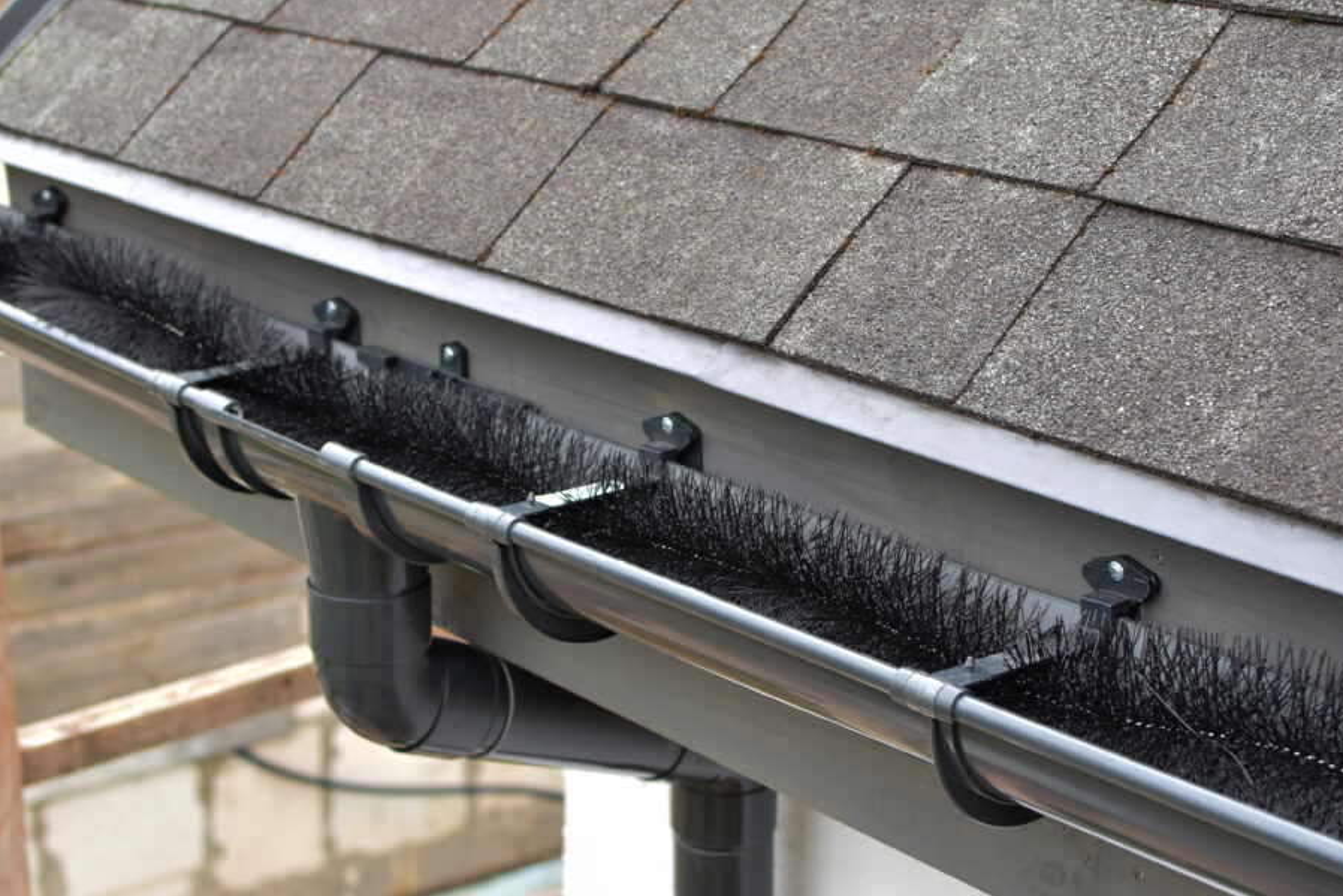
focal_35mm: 67
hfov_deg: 30.2
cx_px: 707
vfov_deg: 20.4
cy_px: 423
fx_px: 2486
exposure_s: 1/80
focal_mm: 35
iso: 200
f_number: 4
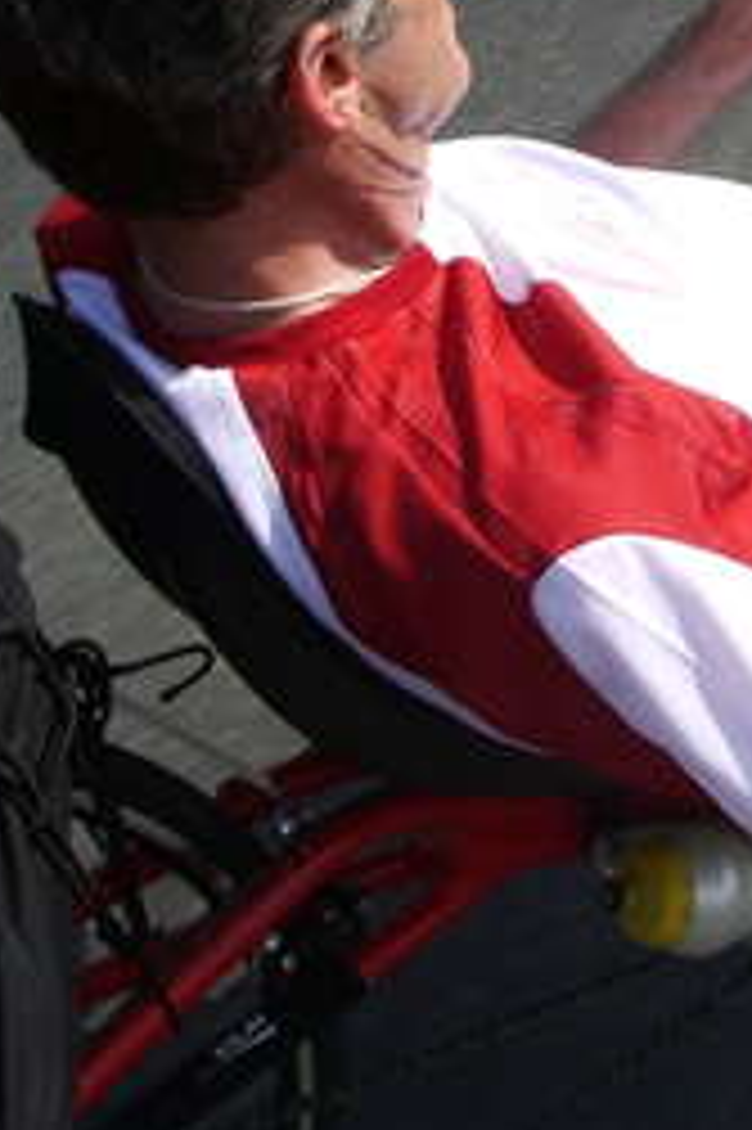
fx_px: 2730
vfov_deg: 23.1
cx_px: 919
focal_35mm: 87
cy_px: 225
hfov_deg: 15.1
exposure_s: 1/400
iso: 50
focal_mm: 5.8
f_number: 4.3
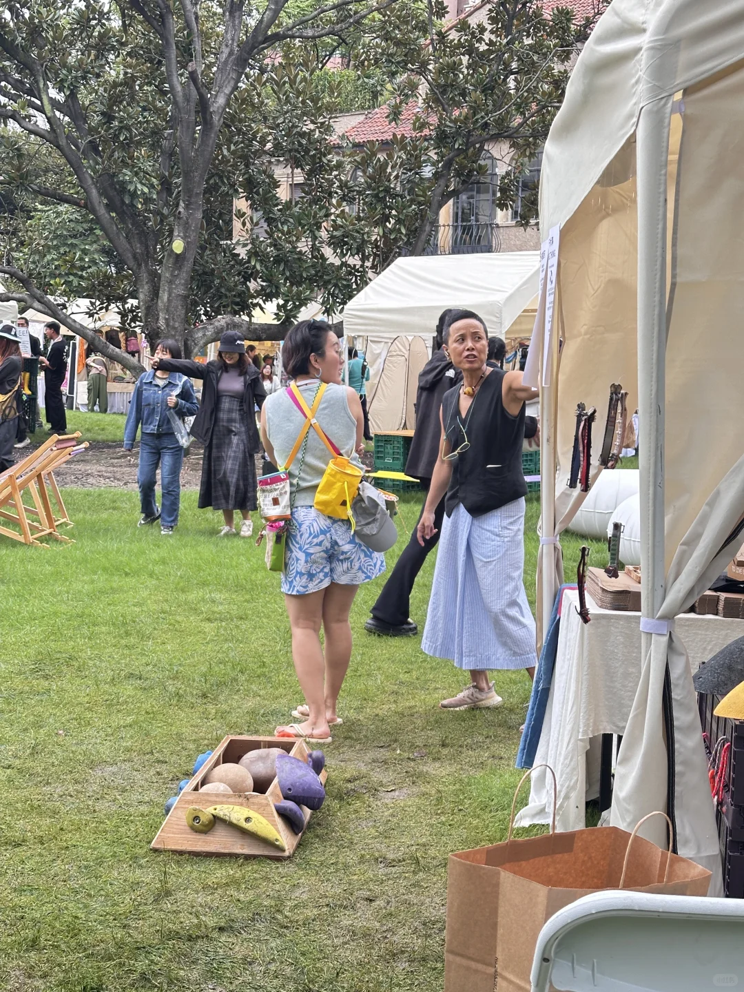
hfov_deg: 30.3
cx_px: 372
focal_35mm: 48
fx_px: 1376
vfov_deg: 39.7
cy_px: 496
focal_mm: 6.86
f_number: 1.78
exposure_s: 1/128
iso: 80
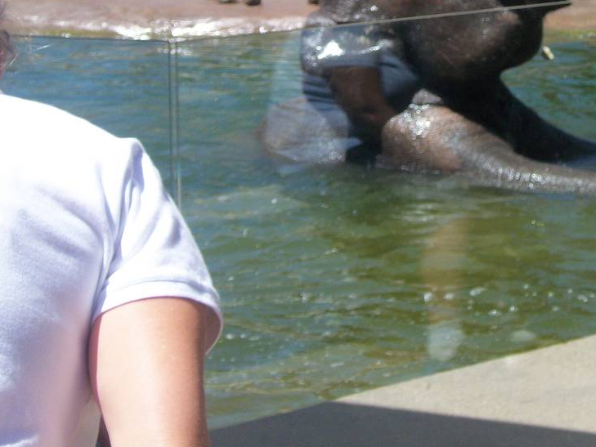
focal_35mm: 136
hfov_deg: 14.4
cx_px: 442
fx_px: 2342
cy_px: 4
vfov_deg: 10.8
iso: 80
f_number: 4.1
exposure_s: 1/640
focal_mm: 11
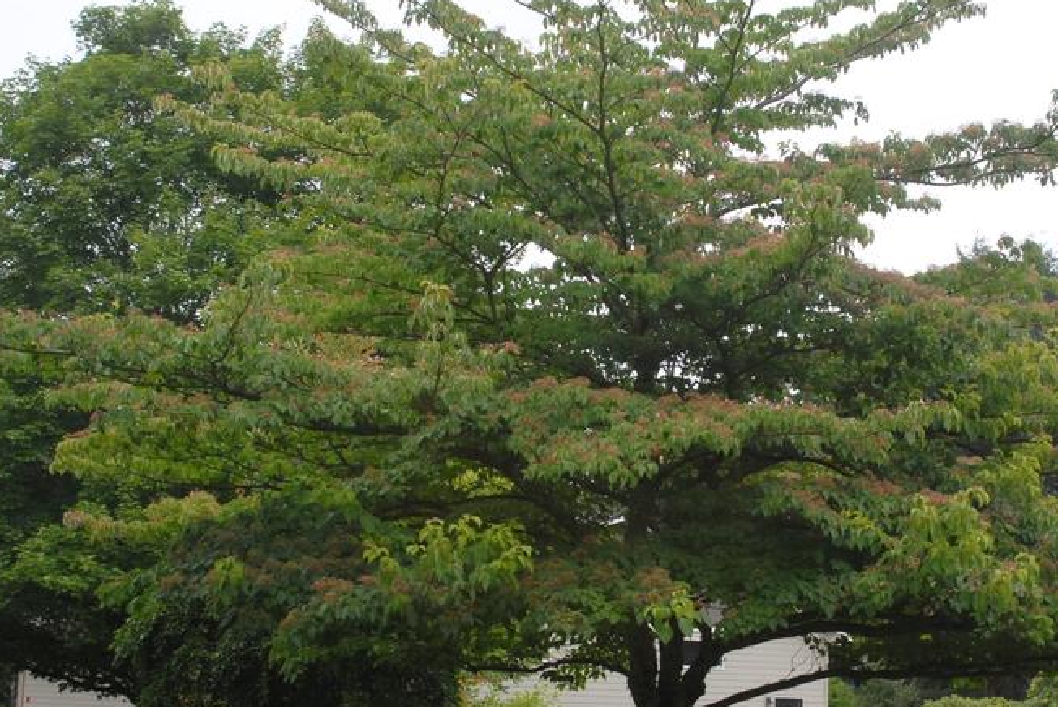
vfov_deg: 20.7
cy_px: 345
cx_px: 609
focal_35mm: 66
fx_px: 1941
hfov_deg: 30.4
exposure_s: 1/250
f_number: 8
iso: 400
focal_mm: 28
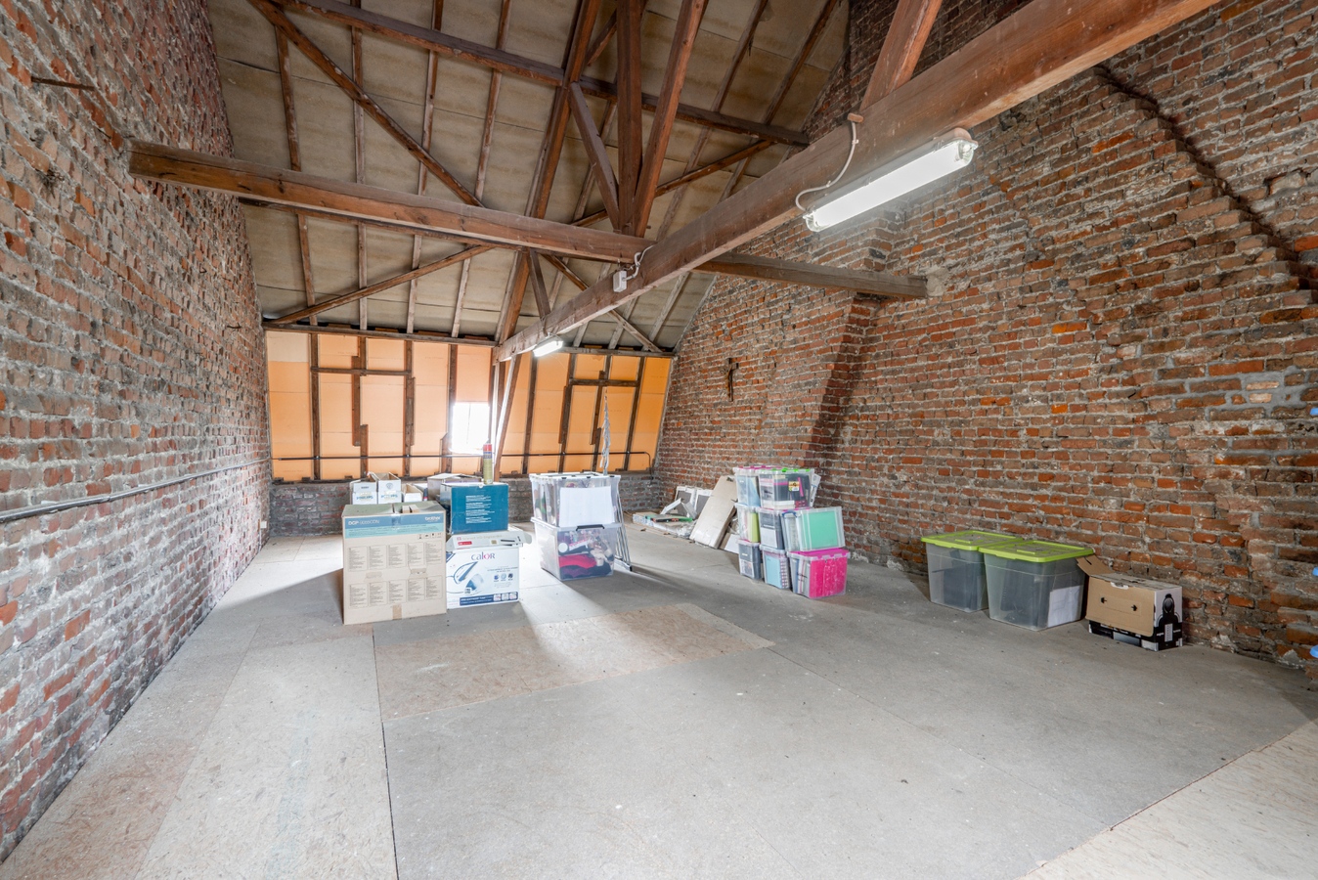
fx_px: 586
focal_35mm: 16
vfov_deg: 73.8
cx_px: 659
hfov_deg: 96.7
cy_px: 440
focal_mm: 16
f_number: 11
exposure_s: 4
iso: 100
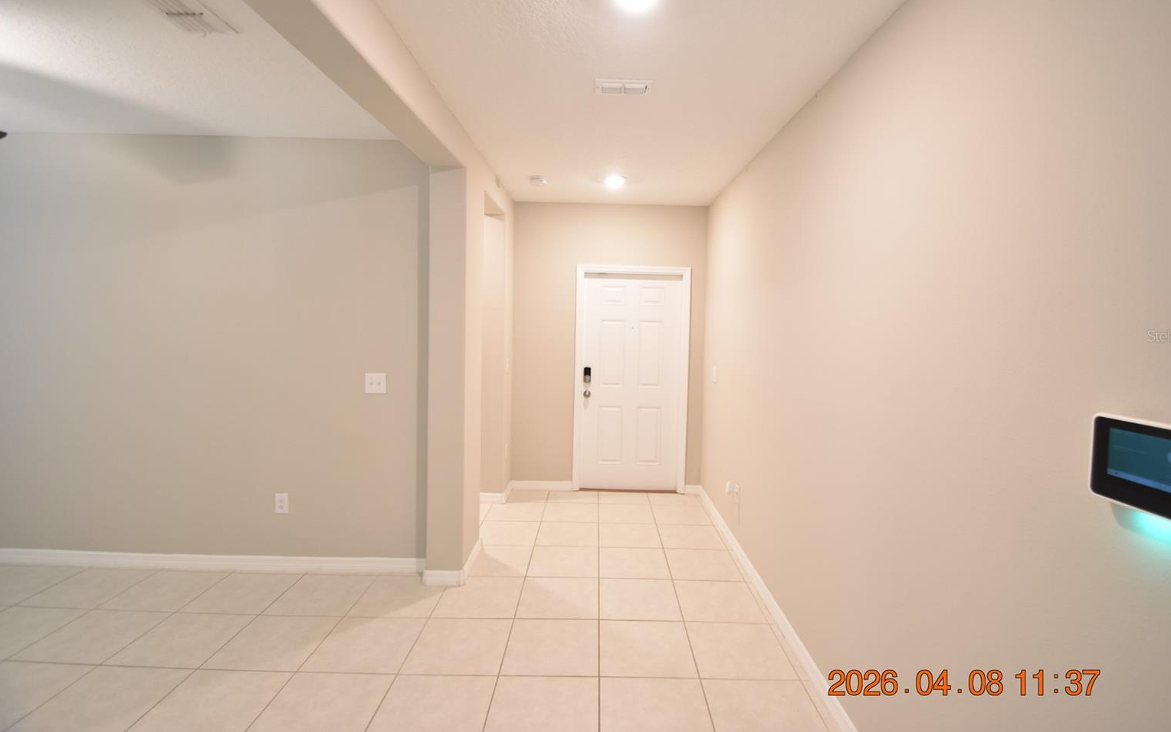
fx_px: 511
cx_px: 602
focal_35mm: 16
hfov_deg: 97.8
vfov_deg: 71.1
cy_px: 336
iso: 800
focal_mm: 10
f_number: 3.5
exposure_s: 1/30
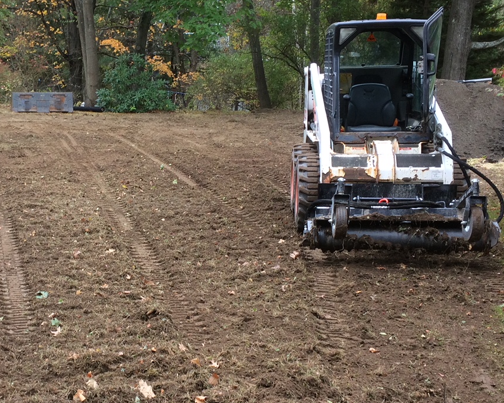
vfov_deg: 28.1
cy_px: 213
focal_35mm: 54
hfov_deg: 34.1
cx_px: 130
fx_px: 805
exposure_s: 1/120
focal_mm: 4.15
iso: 50
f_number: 2.2
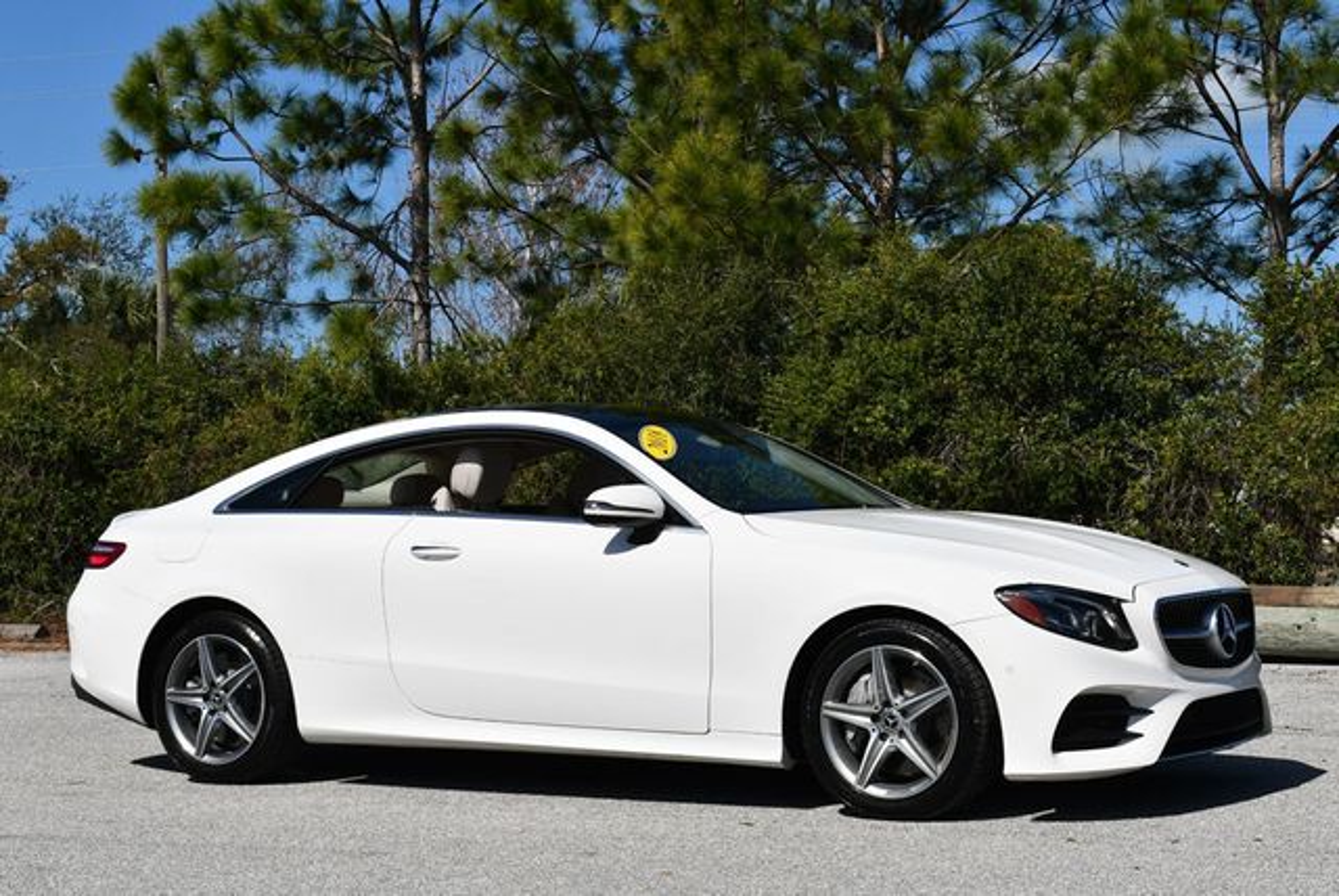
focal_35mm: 70
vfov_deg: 19.5
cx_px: 670
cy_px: 448
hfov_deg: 28.8
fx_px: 2606
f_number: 10
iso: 100
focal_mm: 35
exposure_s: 1/400
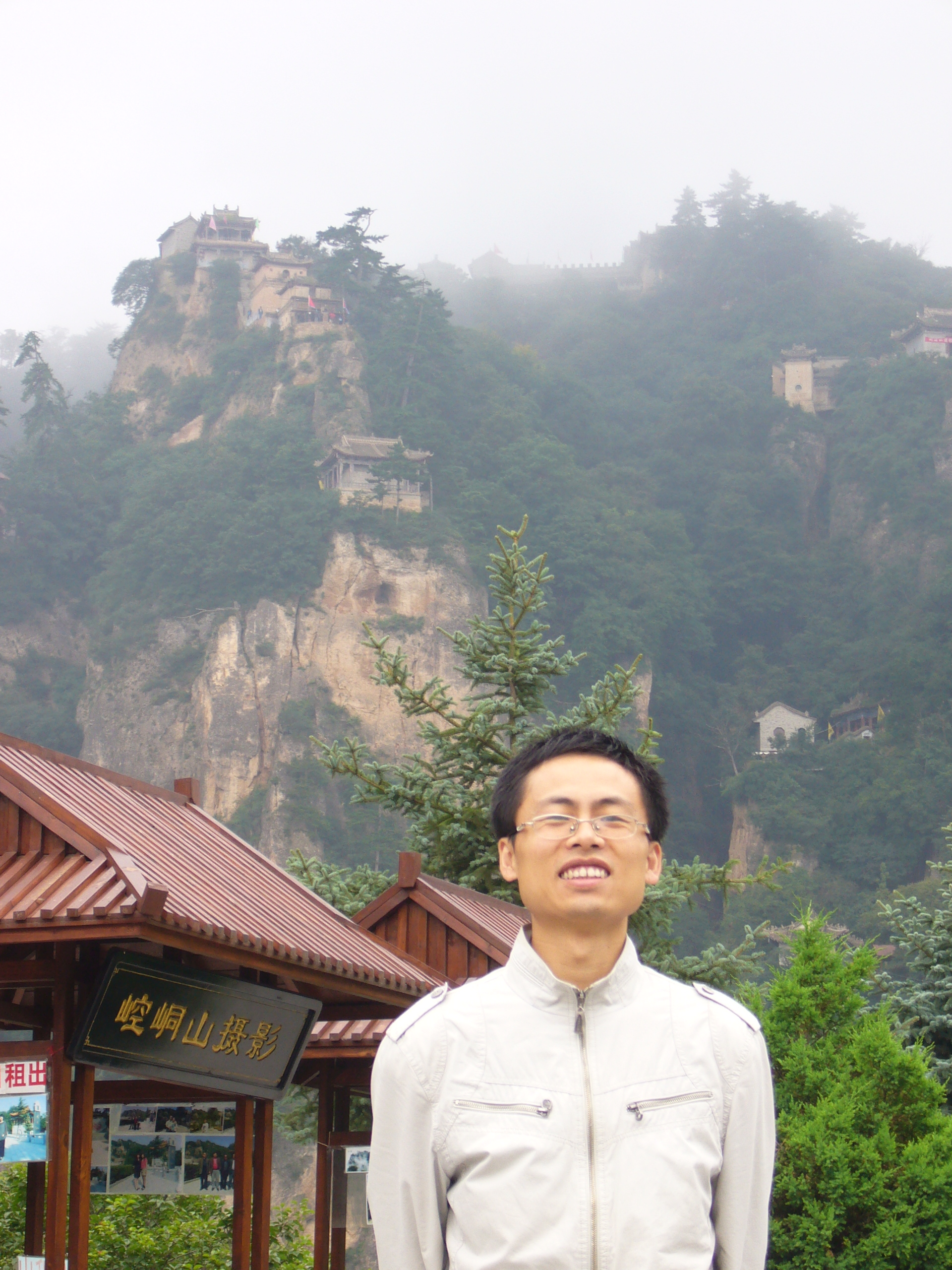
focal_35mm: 105
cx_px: 476
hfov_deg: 14.1
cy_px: 635
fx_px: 3850
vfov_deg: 18.7
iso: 80
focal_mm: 17.4
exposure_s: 1/50
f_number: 5
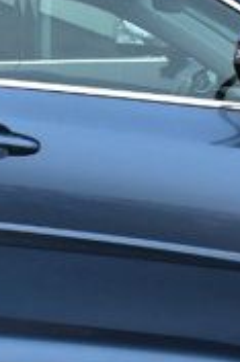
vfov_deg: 8.1
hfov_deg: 5.4
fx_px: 2534
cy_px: 241
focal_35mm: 253
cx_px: -131
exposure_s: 1/15
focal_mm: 29
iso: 500
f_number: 6.3
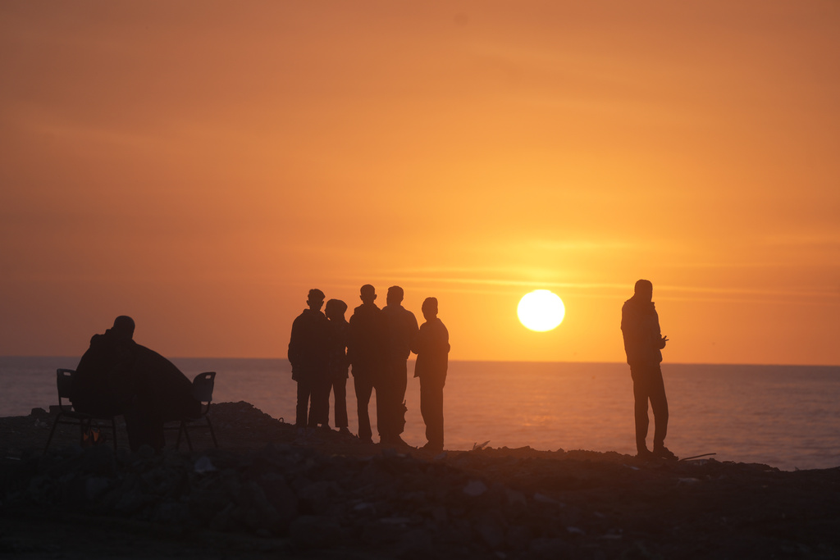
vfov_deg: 6.8
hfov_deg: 10.1
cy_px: 280
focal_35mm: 203
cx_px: 420
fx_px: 4737
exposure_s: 1/500
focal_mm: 203
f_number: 5.6
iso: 200
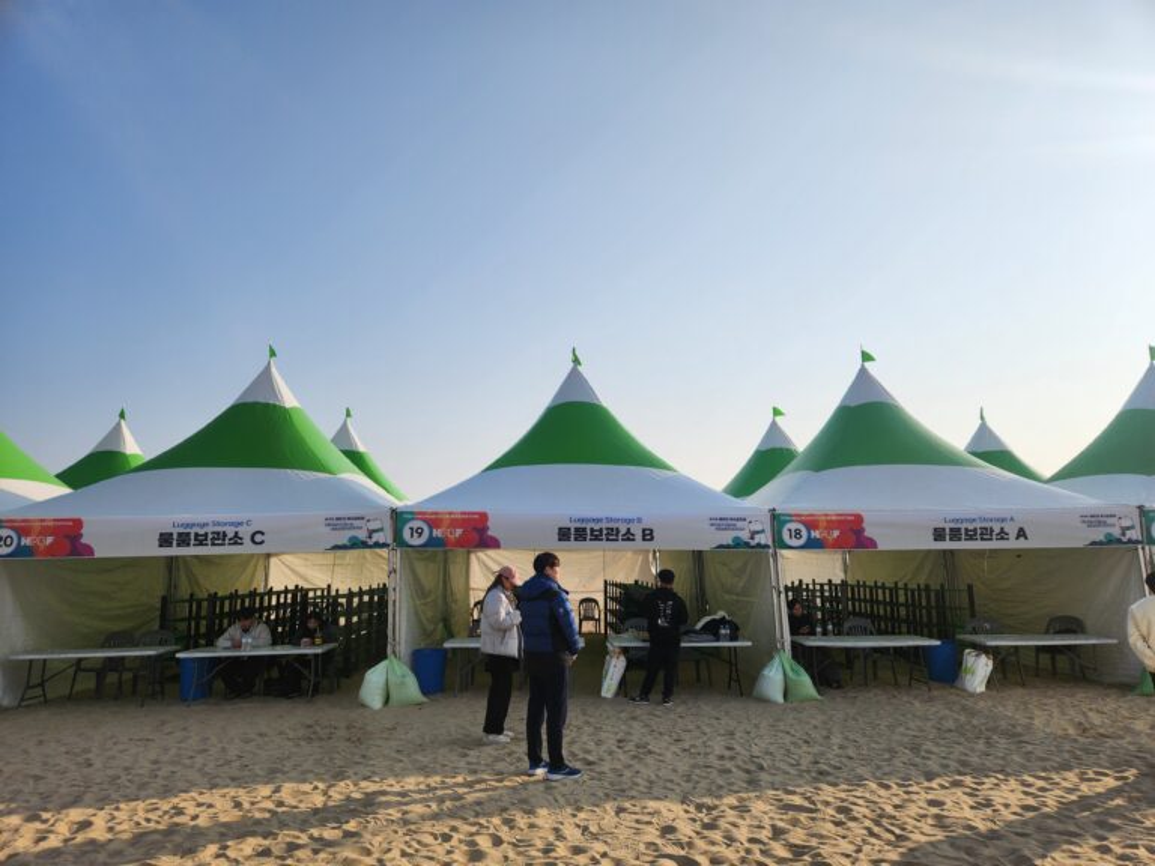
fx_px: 767
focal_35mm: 23
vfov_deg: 58.9
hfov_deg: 73.9
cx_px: 578
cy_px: 433
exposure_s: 1/3126
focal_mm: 5.4
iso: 20
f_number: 1.8
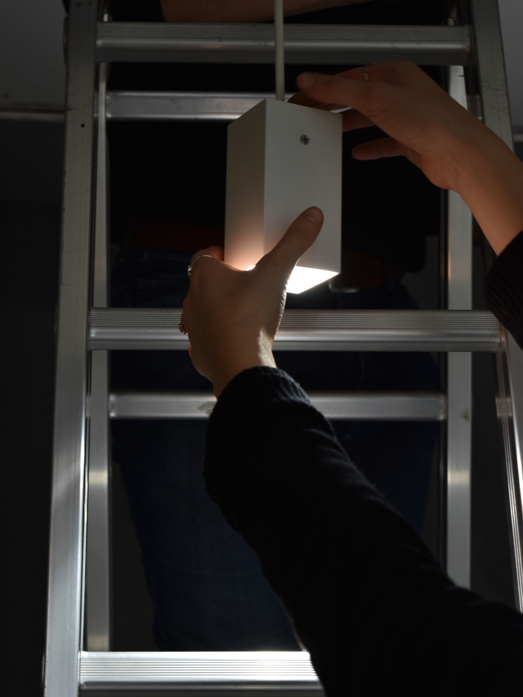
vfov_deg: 21.9
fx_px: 1804
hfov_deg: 16.5
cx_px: 262
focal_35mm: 90
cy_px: 386
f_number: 5.6
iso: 200
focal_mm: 55
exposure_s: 1/50
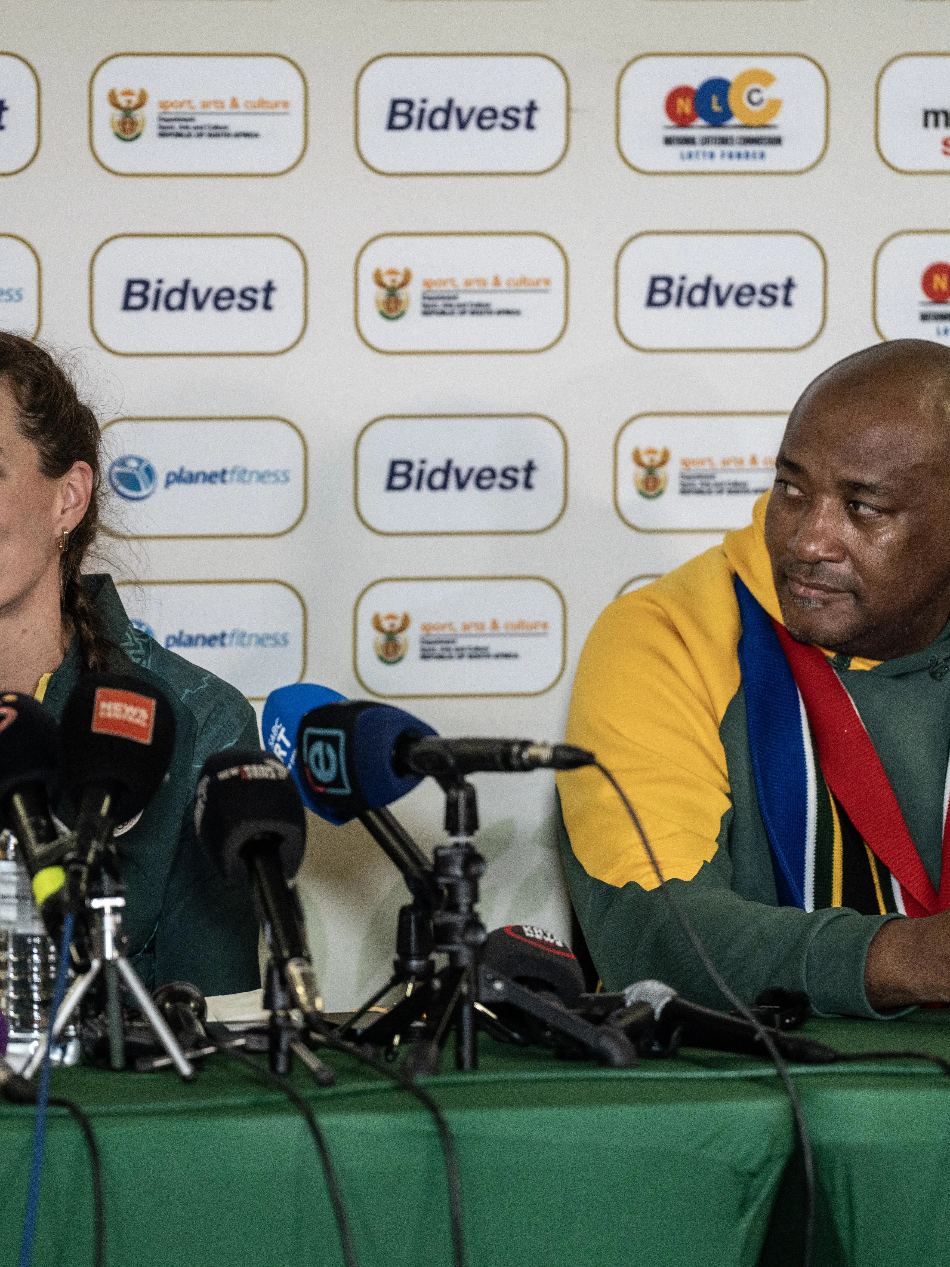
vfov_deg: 9.0
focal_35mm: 220
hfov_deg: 6.8
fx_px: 8049
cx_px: 410
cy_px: 635
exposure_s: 1/640
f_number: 2.8
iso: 3200
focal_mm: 152
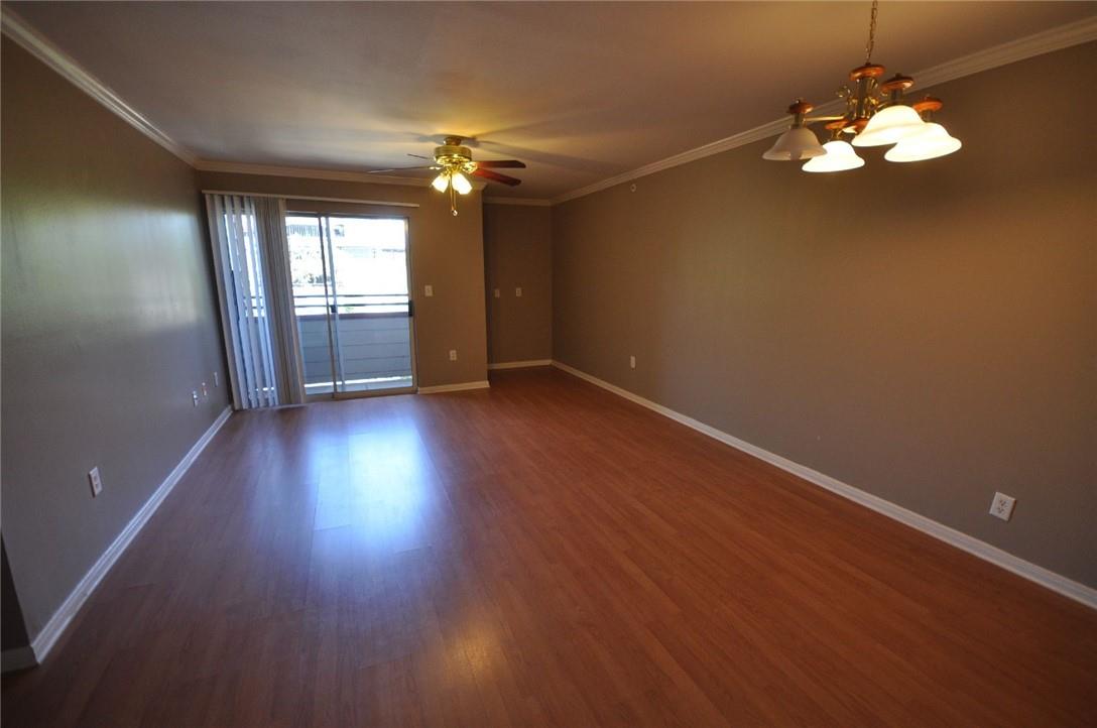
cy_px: 364
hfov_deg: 100.5
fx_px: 456
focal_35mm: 15
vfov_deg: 77.1
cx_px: 548
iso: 450
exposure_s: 1/60
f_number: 4
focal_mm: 10
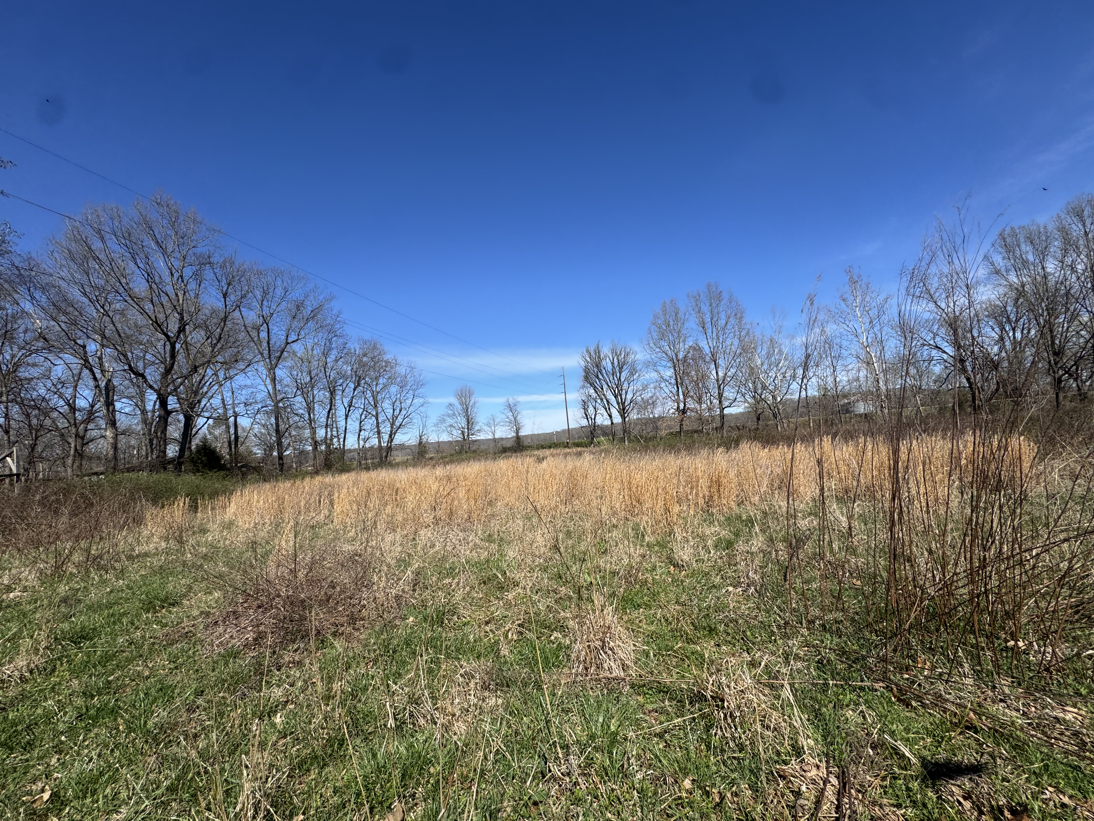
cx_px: 547
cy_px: 410
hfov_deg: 102.1
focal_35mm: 14
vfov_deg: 85.7
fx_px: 442
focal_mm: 2.22
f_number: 2.2
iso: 50
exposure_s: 1/2273
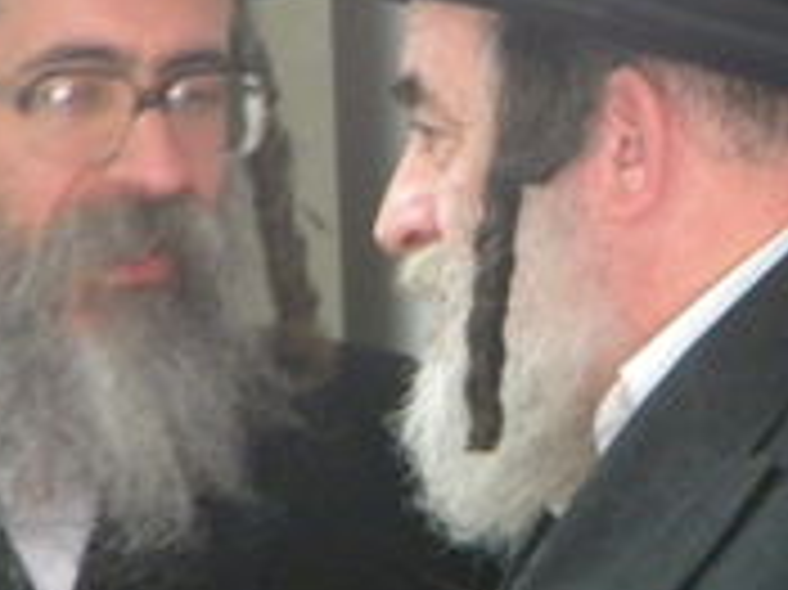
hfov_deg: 3.8
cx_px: 612
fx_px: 11738
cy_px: 221
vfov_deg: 2.9
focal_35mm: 516
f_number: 5.4
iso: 800
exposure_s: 1/26.4
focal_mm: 41
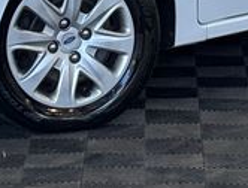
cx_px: 137
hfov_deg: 6.6
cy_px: -173
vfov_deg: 4.9
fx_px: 2144
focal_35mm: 298
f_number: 1.6
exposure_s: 1/153
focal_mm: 5.96
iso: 25
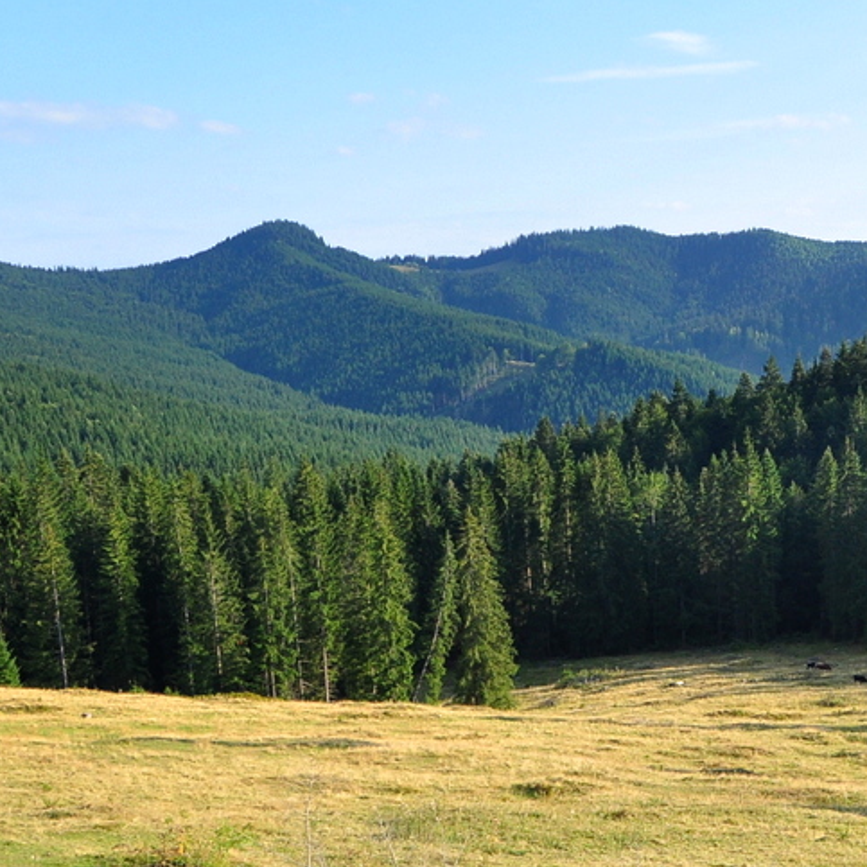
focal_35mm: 57
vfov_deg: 29.9
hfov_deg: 28.8
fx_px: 1615
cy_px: 568
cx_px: 783
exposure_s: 1/320
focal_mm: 18
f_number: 9
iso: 400
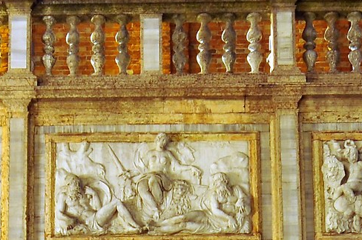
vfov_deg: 10.6
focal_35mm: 118
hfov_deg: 17.3
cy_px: 491
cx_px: 111
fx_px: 1185
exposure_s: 20
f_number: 10
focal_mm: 16
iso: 200
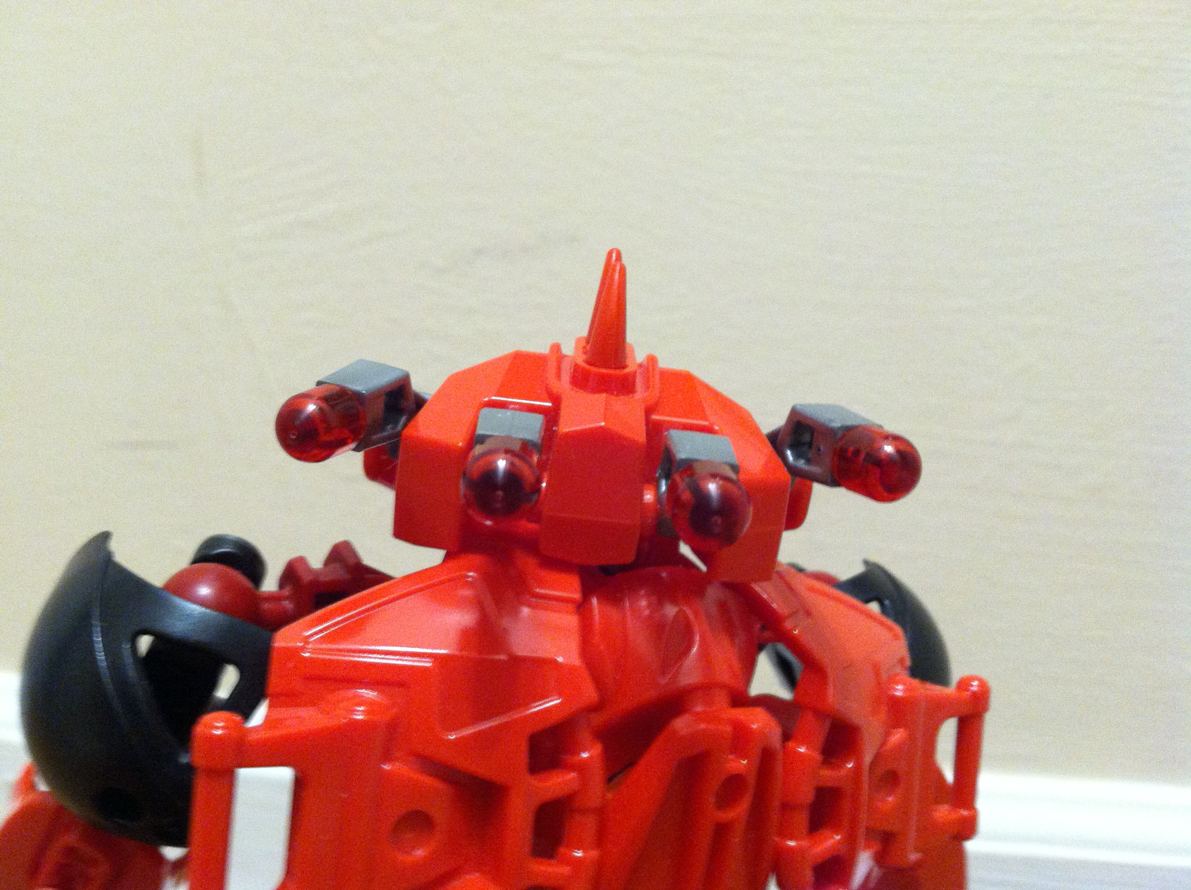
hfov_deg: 52.7
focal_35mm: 35
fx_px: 1202
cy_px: 445
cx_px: 596
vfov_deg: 40.6
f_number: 2.8
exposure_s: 1/15
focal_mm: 3.85
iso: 400
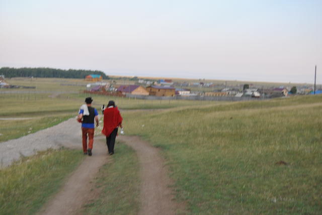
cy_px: 108
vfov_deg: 23.8
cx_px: 161
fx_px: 510
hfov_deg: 35.0
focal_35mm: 57
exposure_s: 1/125
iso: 160
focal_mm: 38
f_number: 5.6
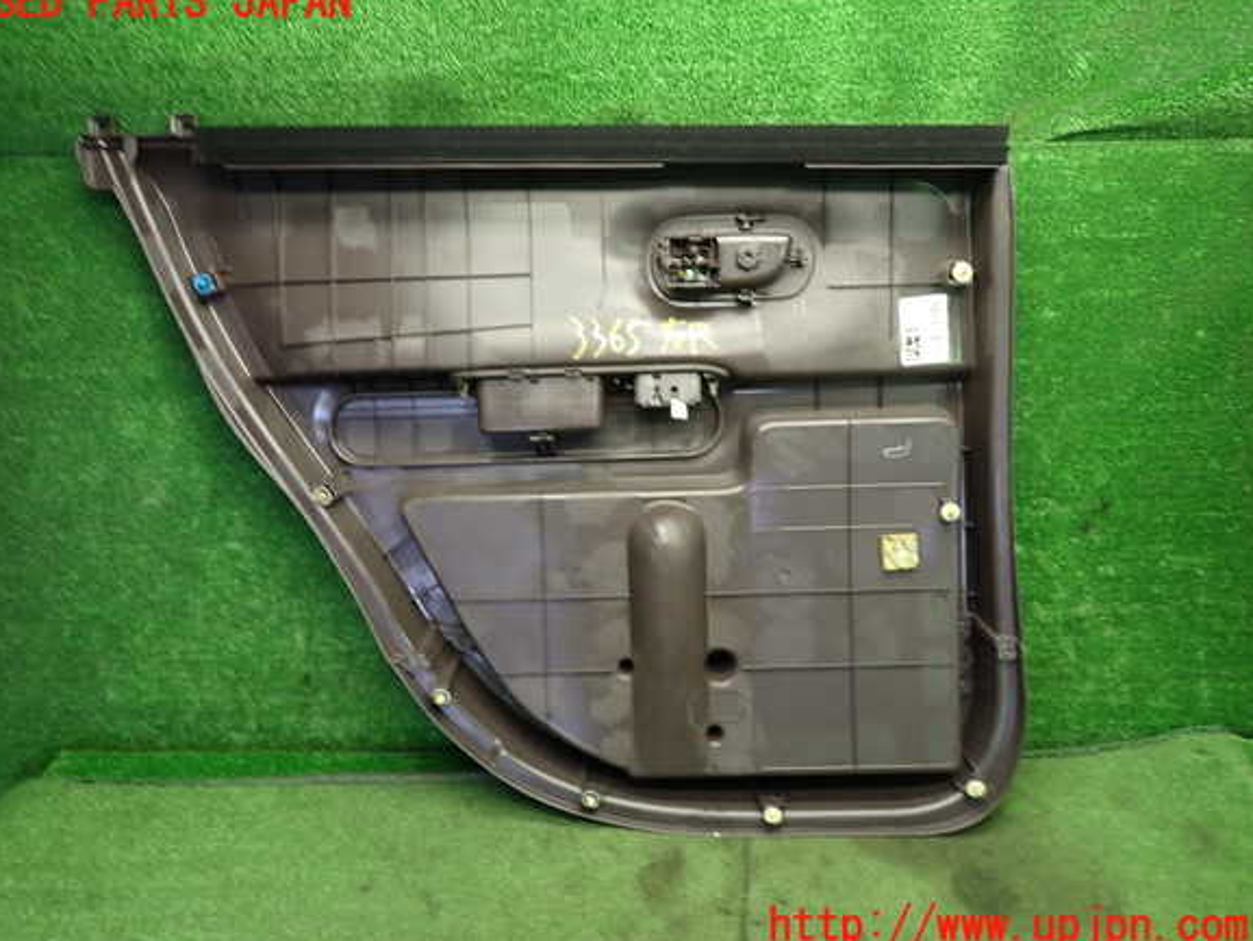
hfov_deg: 67.3
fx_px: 941
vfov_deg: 53.1
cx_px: 608
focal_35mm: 26
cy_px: 465
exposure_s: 1/30
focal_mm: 4.5
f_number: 2
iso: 200
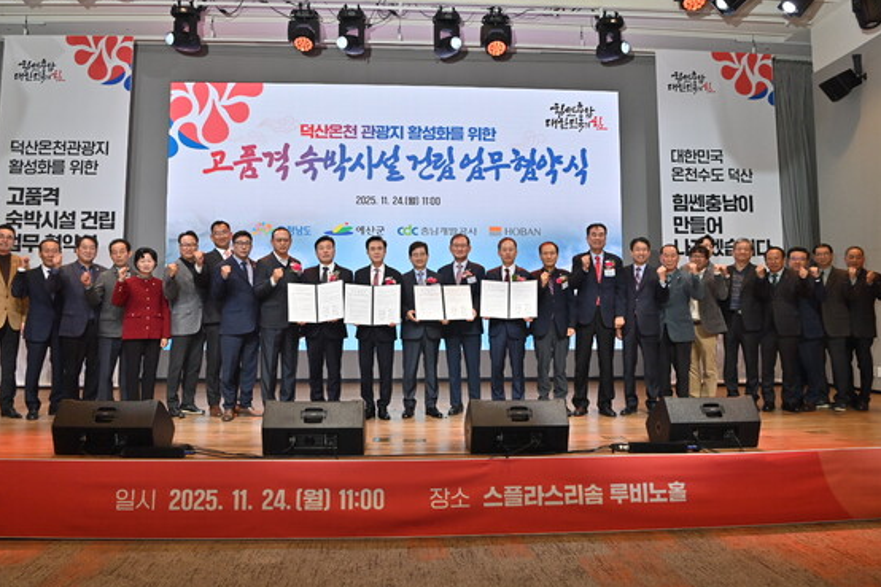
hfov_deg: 69.4
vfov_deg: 49.5
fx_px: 636
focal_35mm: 26
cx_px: 434
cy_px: 283
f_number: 7.1
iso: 1000
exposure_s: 1/250
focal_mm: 24
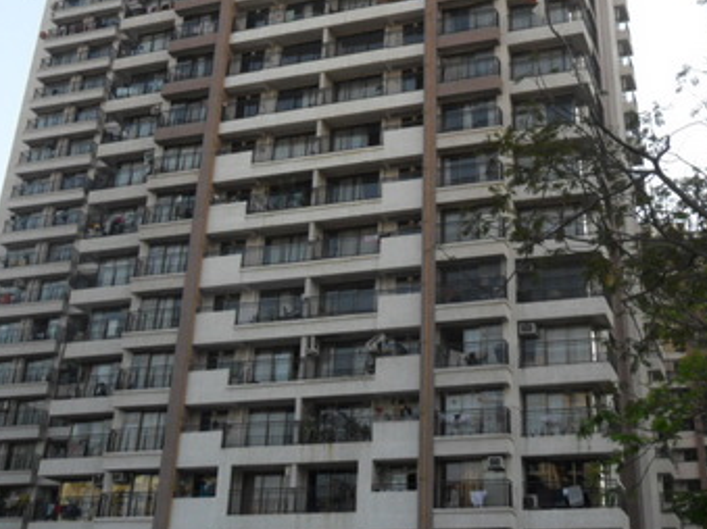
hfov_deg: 37.5
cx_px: 371
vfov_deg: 27.8
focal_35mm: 51
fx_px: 1041
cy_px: 90
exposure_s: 1/250
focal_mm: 4.9
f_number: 3.5
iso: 100
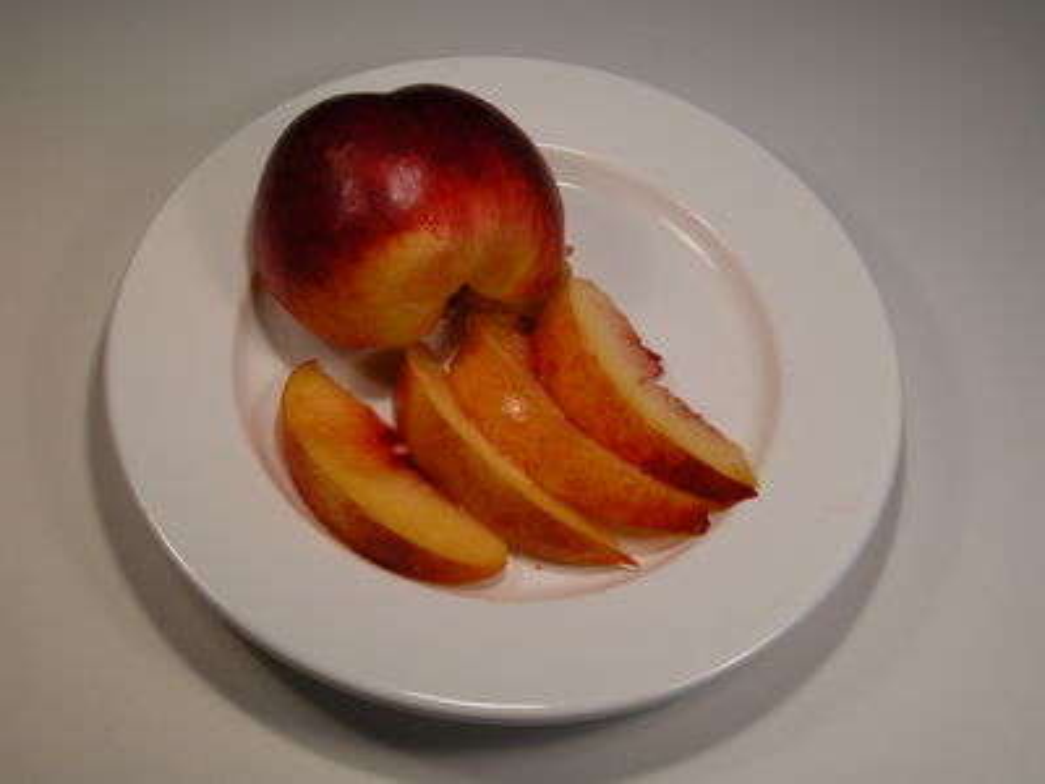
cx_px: 522
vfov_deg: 29.1
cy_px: 392
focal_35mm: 50
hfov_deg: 38.2
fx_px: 1509
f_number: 4.8
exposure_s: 1/105
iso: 100
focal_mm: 12.7
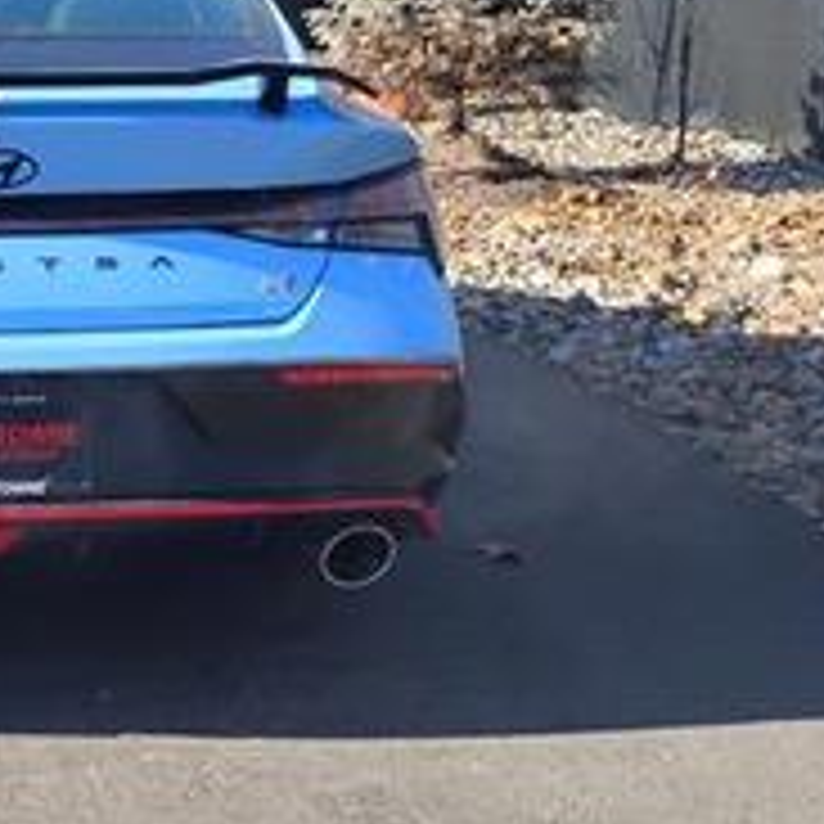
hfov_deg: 23.5
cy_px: 423
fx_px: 1831
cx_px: -117
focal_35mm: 68
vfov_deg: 25.4
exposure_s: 1/526
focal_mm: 4.26
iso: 100
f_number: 1.8
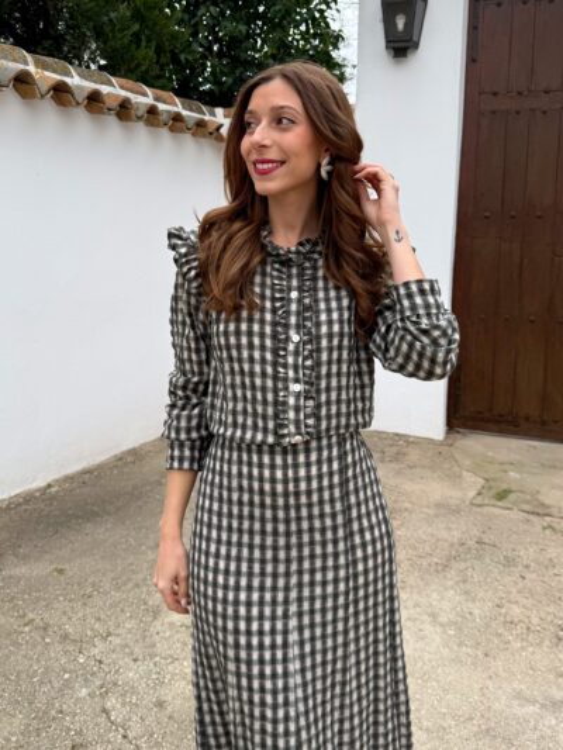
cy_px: 375
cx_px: 282
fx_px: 520
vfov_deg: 71.6
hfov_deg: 56.8
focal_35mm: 24
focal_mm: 6.76
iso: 80
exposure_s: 1/813
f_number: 1.78
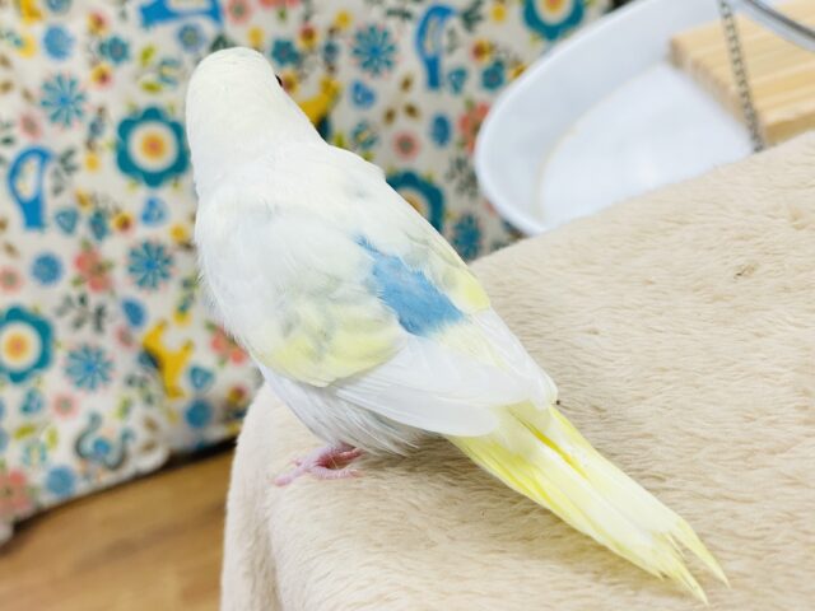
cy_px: 306
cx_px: 408
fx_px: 1224
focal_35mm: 52
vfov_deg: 28.0
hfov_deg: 36.8
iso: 64
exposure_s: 1/99
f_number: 2
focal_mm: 6
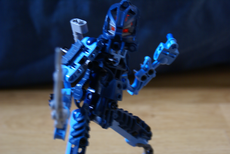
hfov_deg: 22.6
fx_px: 576
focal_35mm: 90
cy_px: 77
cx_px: 115
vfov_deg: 15.2
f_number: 5.6
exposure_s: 1/6
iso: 400
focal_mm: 60
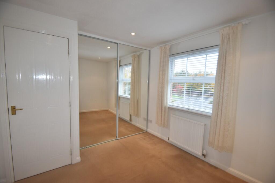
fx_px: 115
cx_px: 138
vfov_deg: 77.3
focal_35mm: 15
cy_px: 92
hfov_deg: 100.4
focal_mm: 10
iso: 450
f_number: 4.5
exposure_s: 1/60
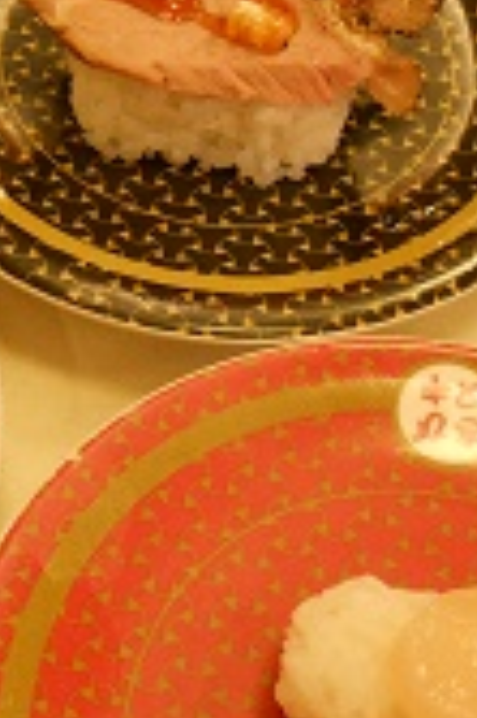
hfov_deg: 19.5
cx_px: 84
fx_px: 1374
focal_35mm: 69
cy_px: 389
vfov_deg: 29.3
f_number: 3.8
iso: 400
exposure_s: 1/20
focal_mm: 5.3
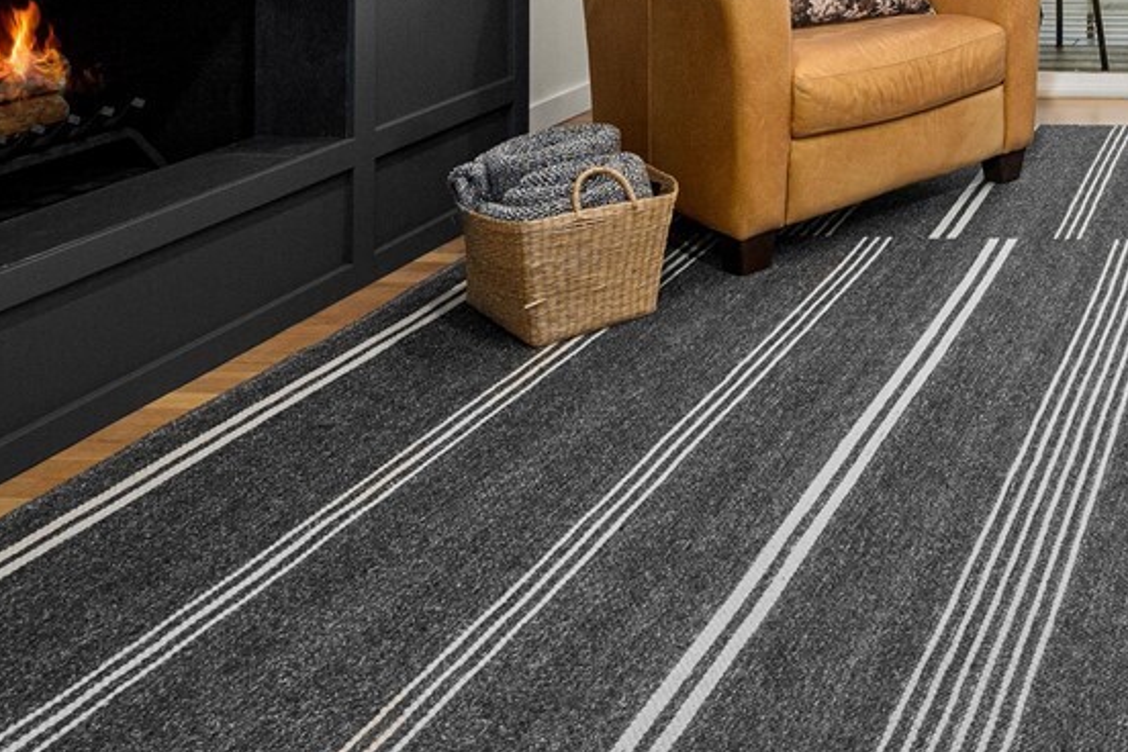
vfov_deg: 27.7
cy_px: -232
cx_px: 1288
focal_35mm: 40
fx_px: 1253
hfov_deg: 38.5
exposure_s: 1/30
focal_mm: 13
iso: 500
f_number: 6.7
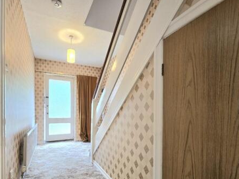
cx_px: 102
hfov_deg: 90.4
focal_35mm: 17
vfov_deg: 73.4
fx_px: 117
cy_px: 112
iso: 160
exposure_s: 1/50.3
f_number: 2.2
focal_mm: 2.2
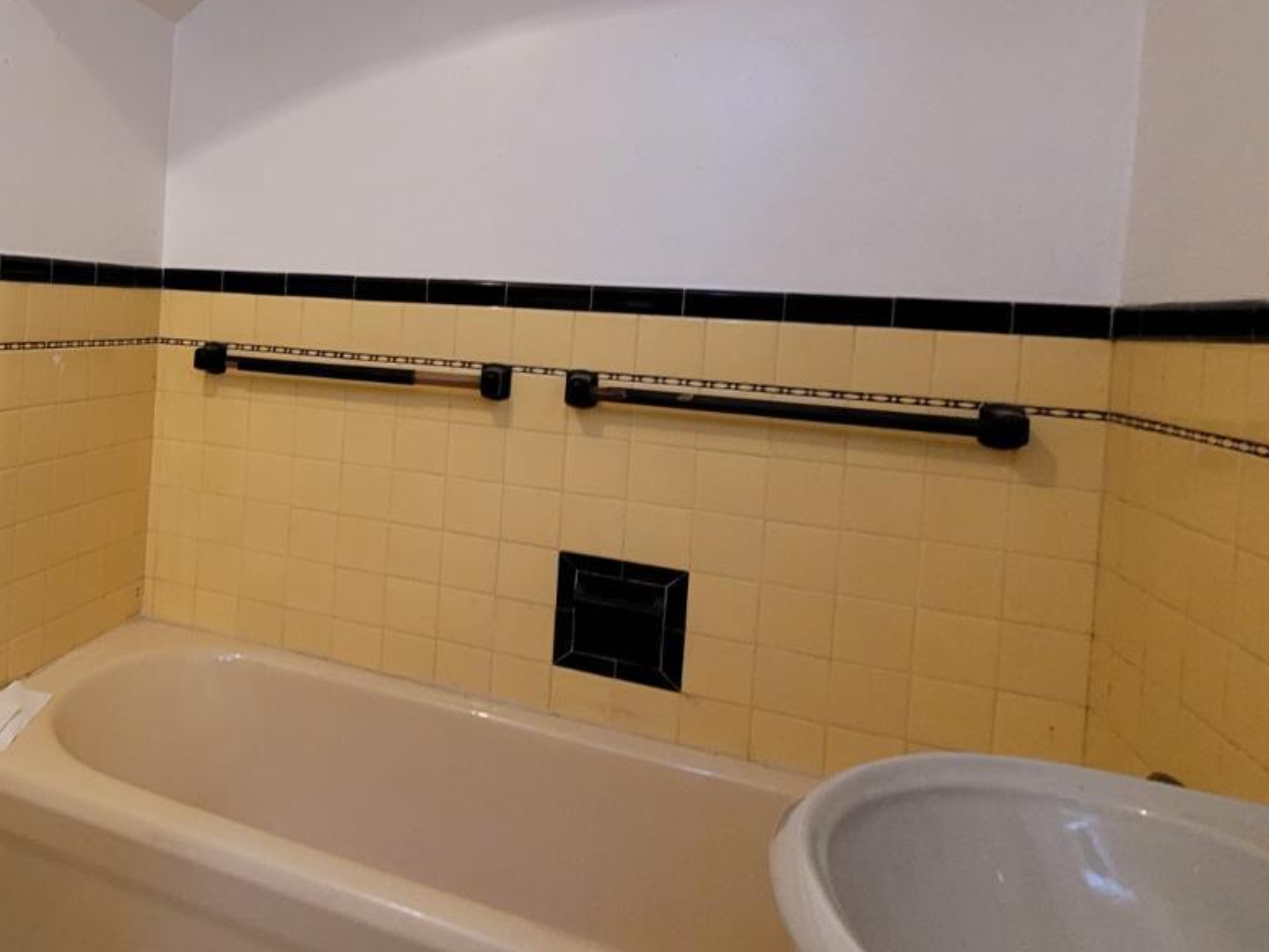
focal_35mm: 25
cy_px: 331
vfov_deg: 54.0
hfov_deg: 61.5
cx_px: 195
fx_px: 916
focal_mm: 1.74
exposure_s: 1/30
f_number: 2.2
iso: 320
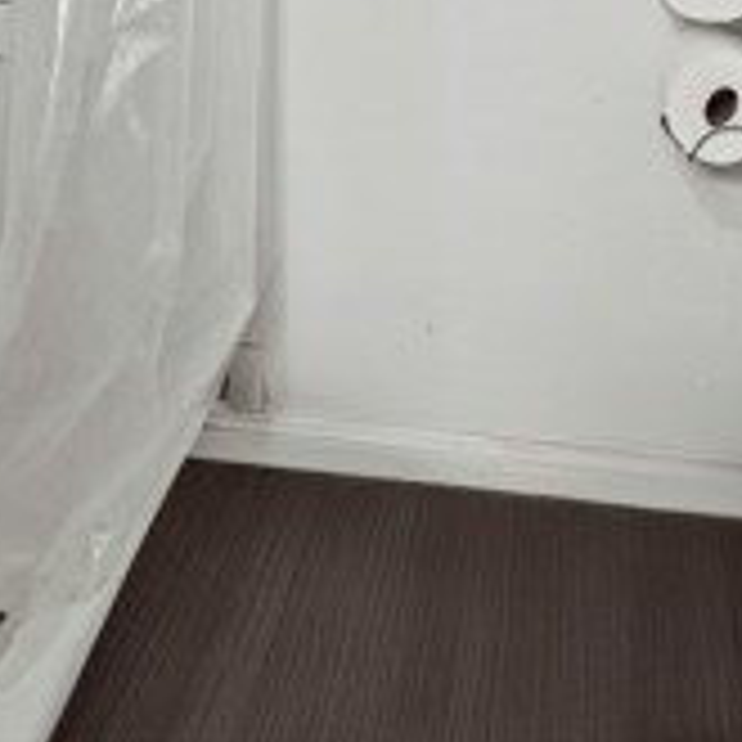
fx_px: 1334
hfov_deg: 31.1
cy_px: -328
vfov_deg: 24.9
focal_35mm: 55
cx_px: 396
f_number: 8
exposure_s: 2.5
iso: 200
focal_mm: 8
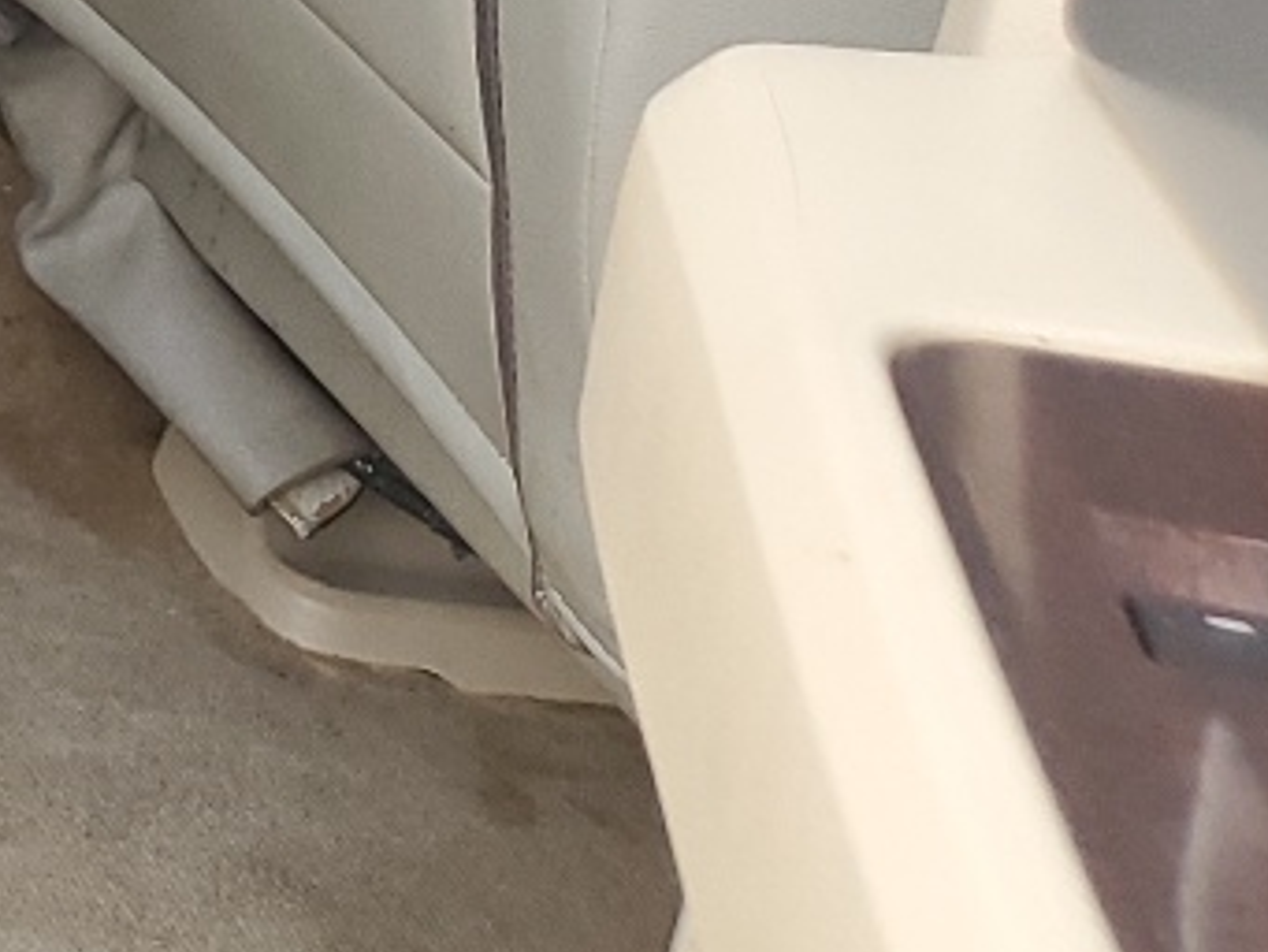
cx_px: -1197
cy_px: -1015
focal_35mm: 122
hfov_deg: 13.9
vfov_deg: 11.0
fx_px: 4470
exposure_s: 1/120
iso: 61
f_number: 1.5
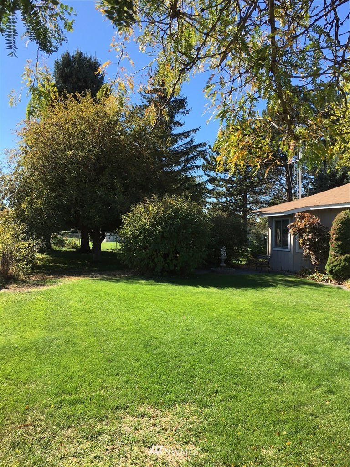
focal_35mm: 29
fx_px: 391
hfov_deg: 48.2
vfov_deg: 61.7
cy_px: 234
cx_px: 175
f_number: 2.2
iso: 25
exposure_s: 1/950
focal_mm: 4.15
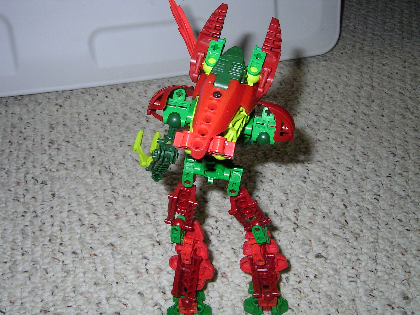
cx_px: 210
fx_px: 437
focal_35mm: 36
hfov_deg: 51.4
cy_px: 158
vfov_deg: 39.7
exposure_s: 1/30
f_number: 4.8
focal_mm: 5.6
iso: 100
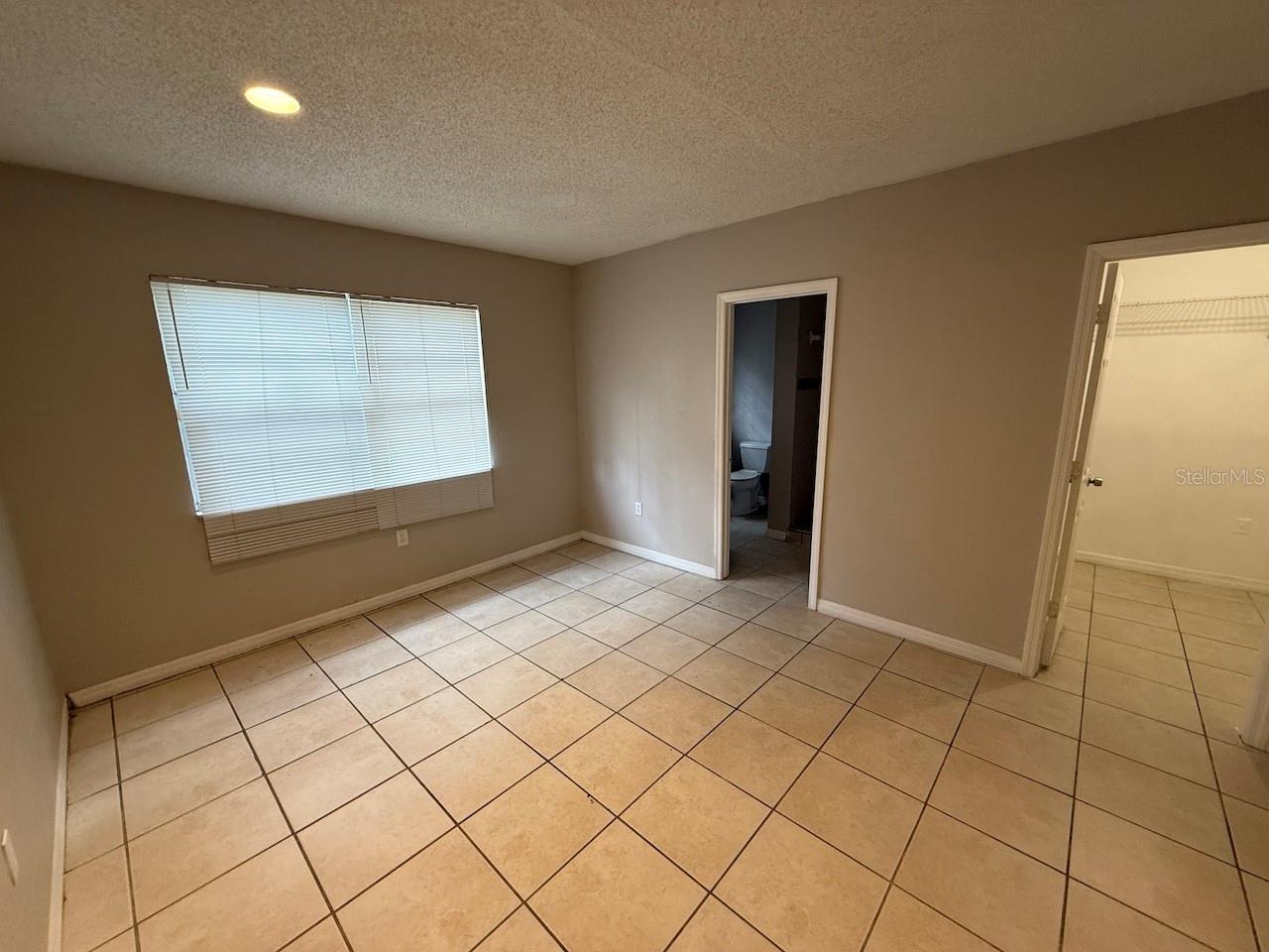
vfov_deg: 85.7
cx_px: 634
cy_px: 476
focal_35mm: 14
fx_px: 513
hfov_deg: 102.1
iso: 200
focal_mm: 2.22
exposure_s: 1/60
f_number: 2.2
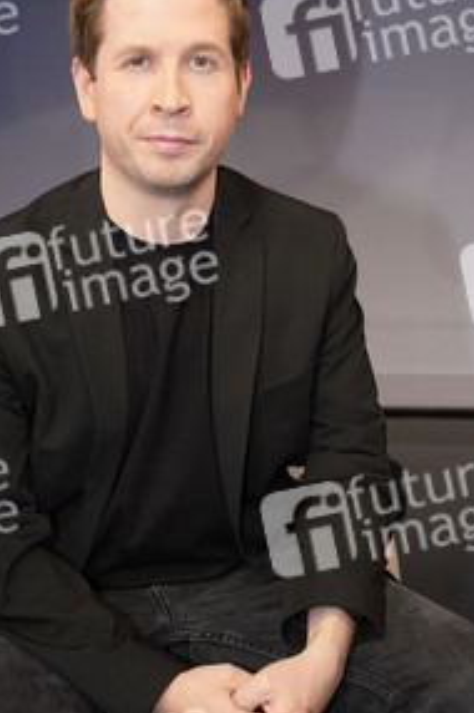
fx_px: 970
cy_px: 394
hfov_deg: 27.3
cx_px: 162
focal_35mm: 49
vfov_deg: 40.3
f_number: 5.6
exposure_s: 1/125
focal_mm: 35
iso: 2000
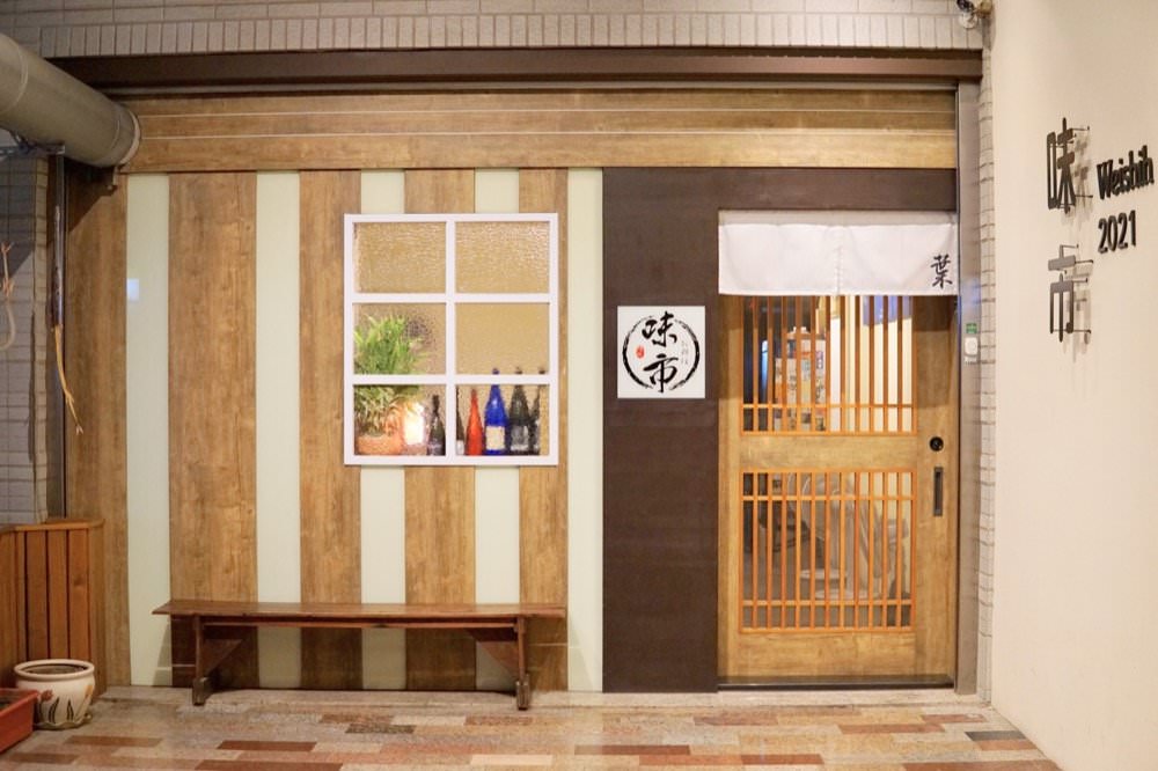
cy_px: 386
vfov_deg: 29.8
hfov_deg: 43.6
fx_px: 1447
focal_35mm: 45
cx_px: 579
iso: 1600
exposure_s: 1/160
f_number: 3.5
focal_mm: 30
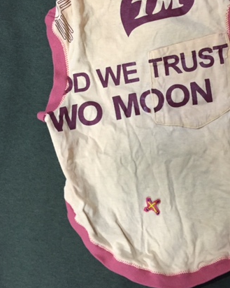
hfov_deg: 33.8
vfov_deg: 41.7
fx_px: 375
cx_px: 152
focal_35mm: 44
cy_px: 104
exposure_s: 1/33
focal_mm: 4.15
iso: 200
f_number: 2.2
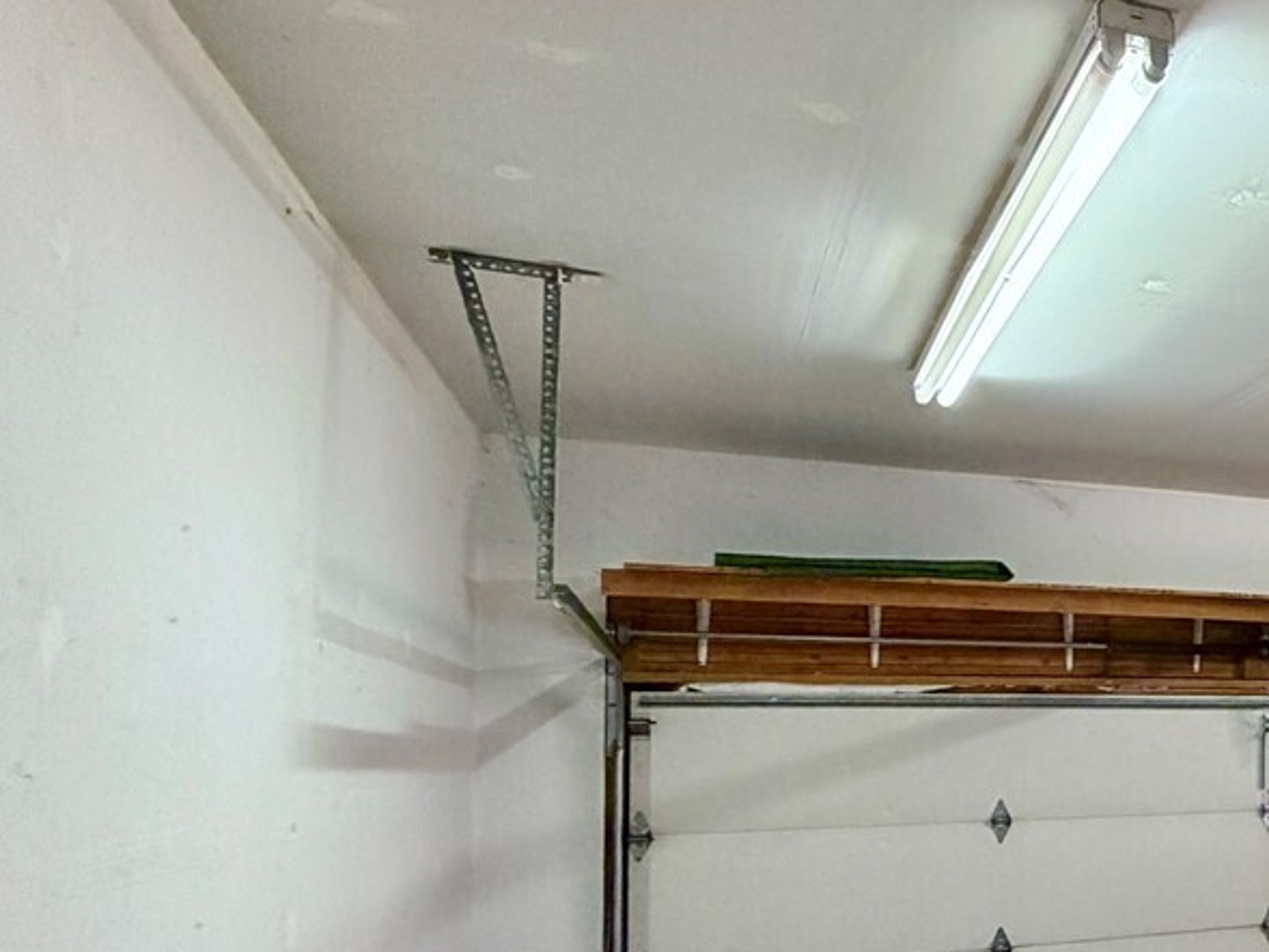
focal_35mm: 38
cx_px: 1588
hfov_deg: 35.8
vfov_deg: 37.1
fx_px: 1393
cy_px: 683
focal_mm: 2.22
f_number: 2.2
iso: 250
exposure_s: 1/60
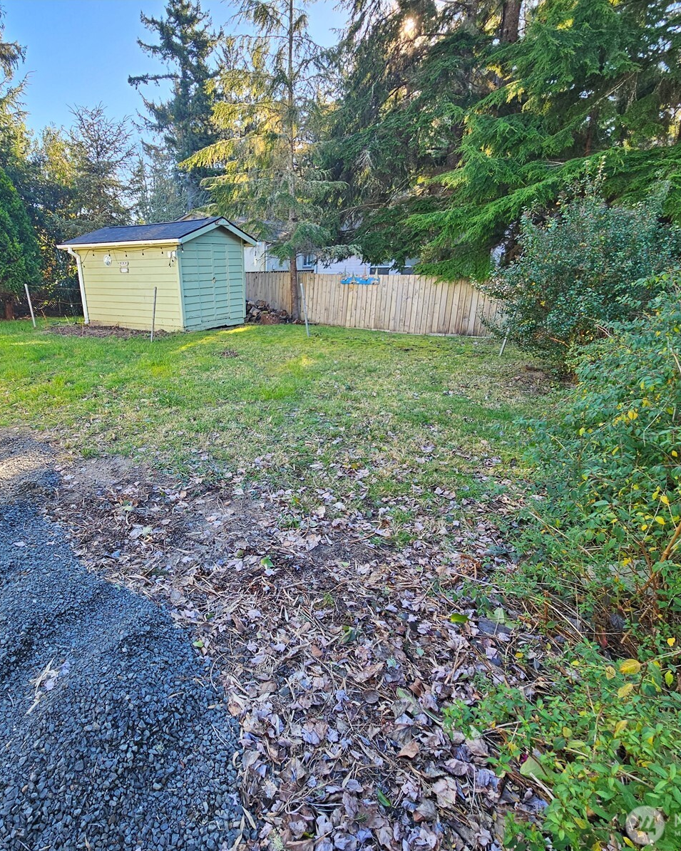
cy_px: 426
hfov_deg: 75.1
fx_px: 428
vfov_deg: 89.6
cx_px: 240
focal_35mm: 17
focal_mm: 2.2
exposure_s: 1/125
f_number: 2.2
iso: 50
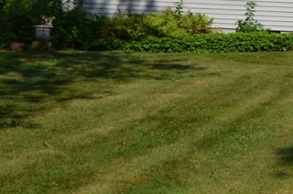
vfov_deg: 7.4
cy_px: -28
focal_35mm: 184
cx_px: 481
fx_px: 1495
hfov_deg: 10.7
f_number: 9
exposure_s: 1/320
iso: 100
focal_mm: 36
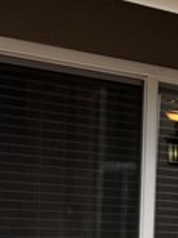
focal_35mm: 99
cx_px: 328
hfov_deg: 13.3
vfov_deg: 18.7
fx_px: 680
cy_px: 293
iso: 80
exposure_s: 1/522
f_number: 1.78
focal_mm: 6.76
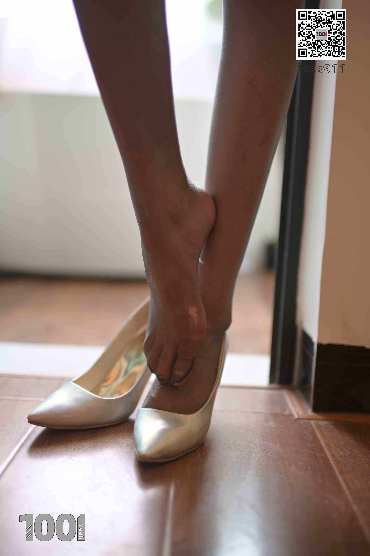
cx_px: 185
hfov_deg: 37.9
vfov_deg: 54.4
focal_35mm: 35
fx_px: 540
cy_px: 278
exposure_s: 1/160
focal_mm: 35
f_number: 1.4
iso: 280
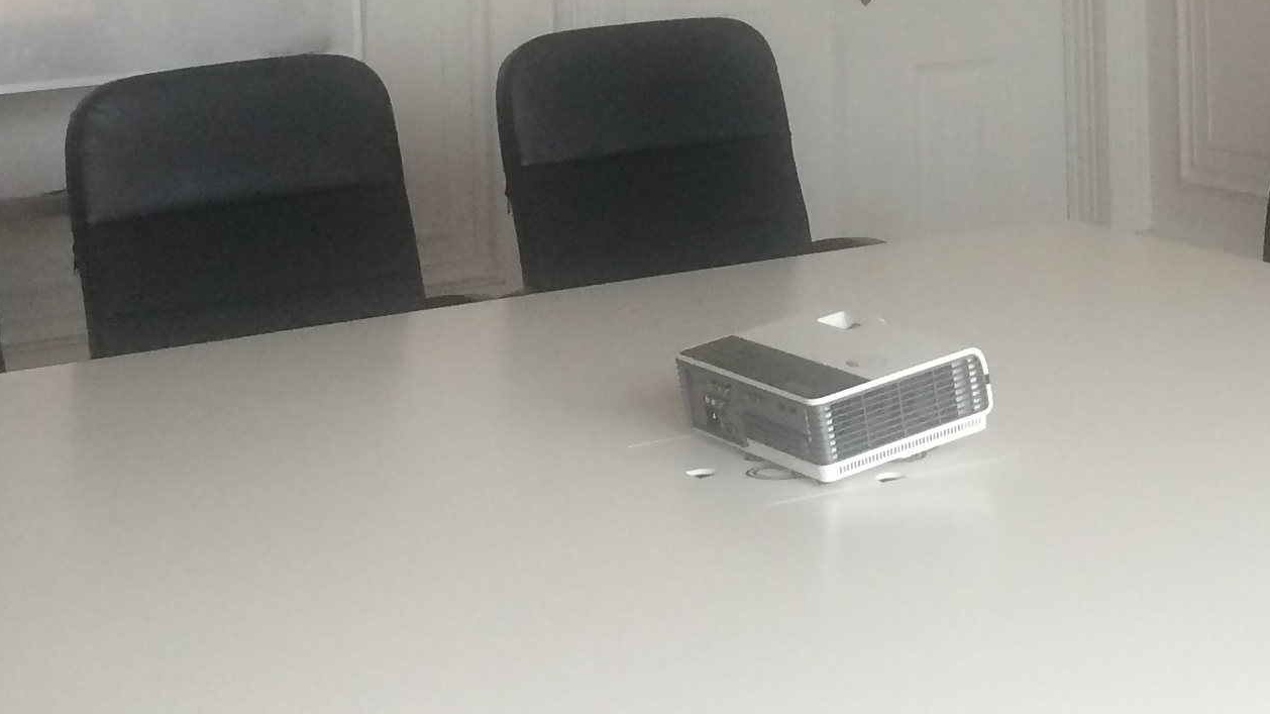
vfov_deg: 14.0
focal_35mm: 82
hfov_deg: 25.4
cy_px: -272
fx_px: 2761
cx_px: 1046
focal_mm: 4.15
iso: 50
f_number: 2.2
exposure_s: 1/33
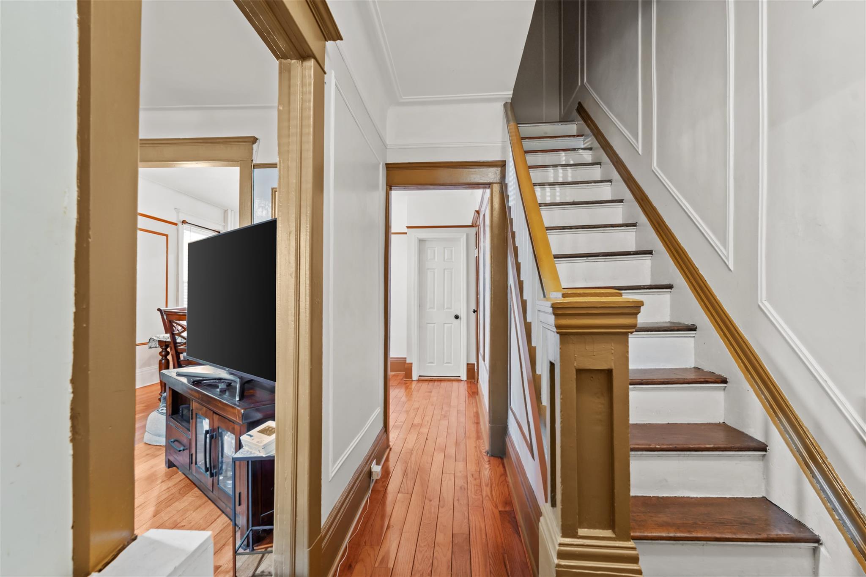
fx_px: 397
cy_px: 288
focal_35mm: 16
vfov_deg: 72.0
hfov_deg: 95.0
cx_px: 433
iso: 250
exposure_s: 4
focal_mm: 16.5
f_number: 9
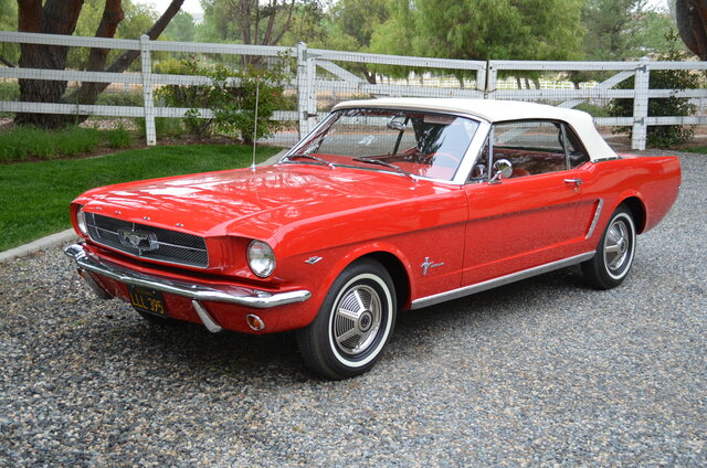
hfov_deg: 41.2
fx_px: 941
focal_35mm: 48
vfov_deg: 28.0
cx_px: 354
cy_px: 234
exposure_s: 1/60
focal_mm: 32
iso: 500
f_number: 4.8
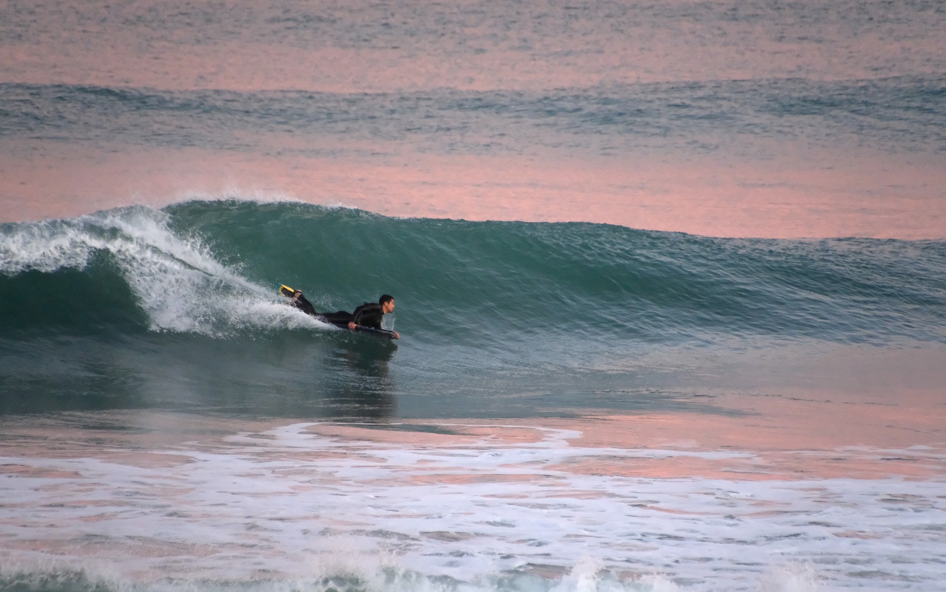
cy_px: 300
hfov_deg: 3.4
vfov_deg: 2.1
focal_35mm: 613
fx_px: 15806
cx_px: 472
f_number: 6.3
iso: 3200
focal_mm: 400
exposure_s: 1/500
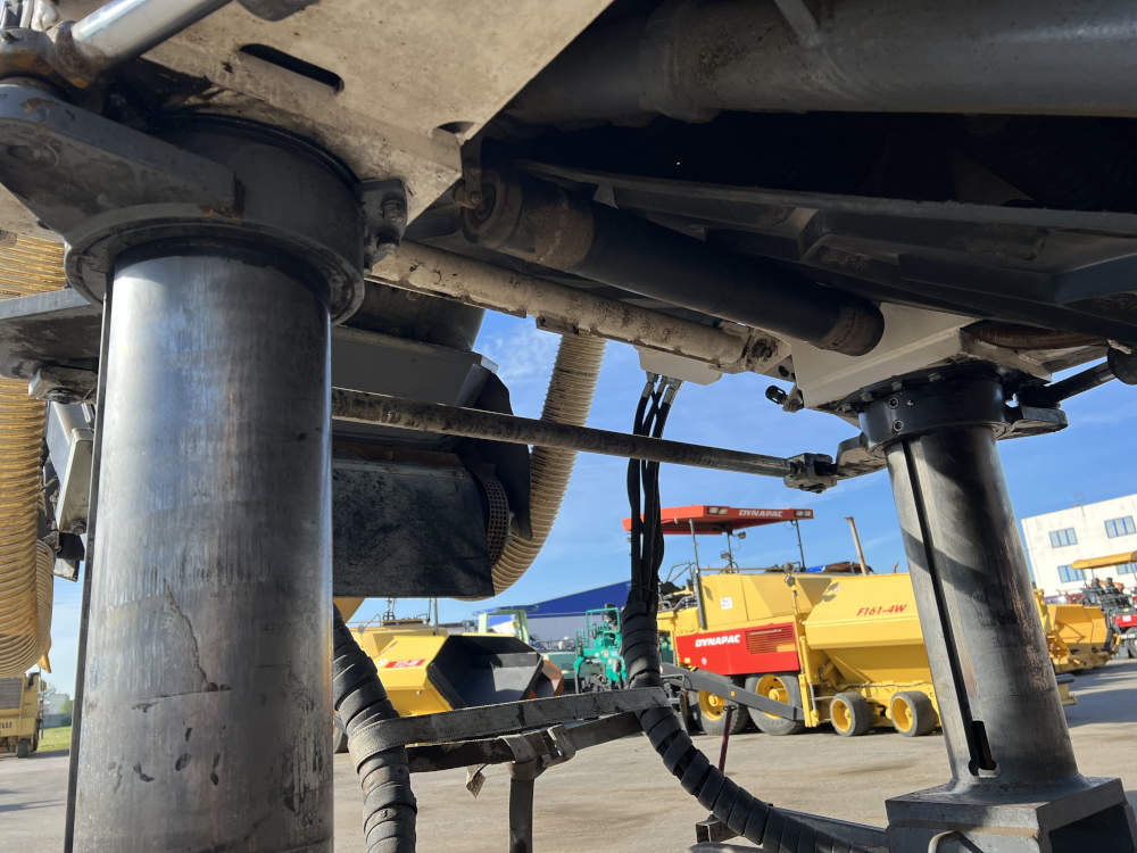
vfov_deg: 53.1
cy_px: 426
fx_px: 854
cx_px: 568
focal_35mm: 26
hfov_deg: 67.3
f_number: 1.5
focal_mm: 5.7
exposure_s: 1/1901
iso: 50
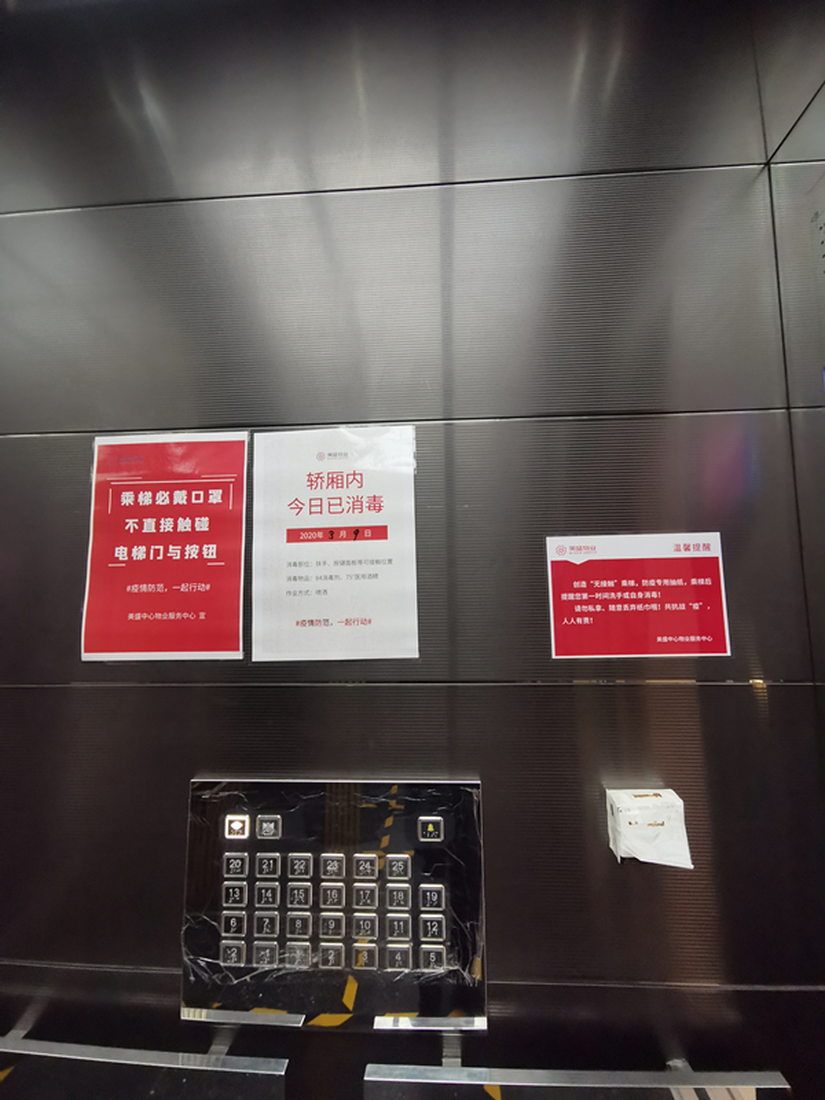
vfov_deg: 94.5
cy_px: 550
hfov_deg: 78.1
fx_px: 508
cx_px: 412
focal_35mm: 16
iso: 800
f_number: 2.2
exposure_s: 1/16.7
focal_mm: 2.35
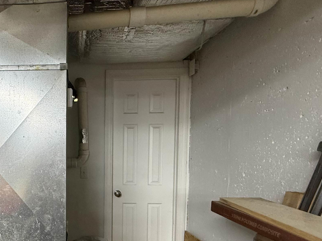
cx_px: 53
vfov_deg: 50.4
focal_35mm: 27
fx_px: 251
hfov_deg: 58.9
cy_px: 162
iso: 320
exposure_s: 1/120
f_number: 2.2
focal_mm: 2.22
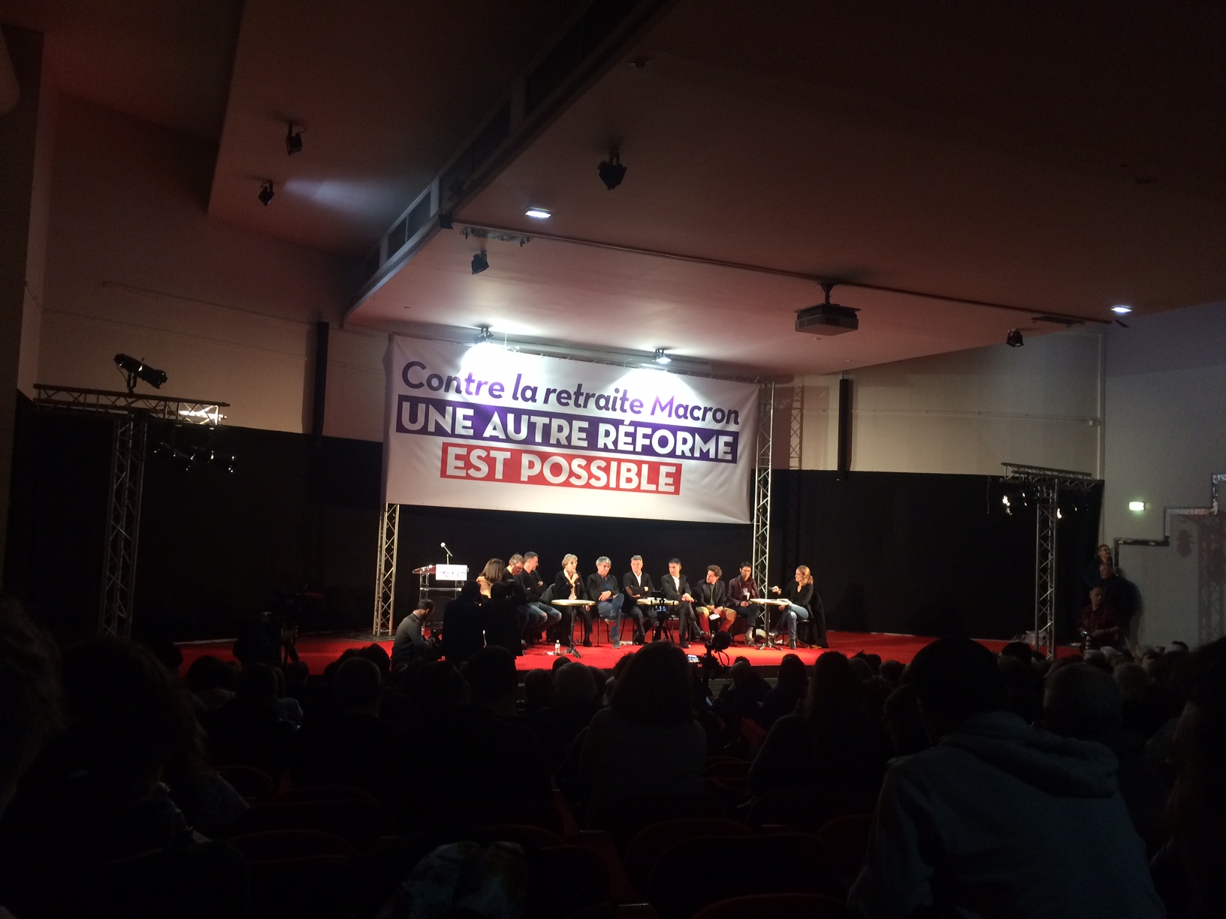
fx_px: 1027
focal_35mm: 29
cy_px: 460
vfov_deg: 48.2
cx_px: 613
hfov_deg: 61.7
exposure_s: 1/33
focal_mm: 4.15
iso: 200
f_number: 2.2
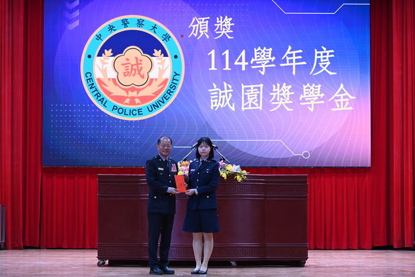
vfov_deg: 13.0
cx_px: 208
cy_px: 138
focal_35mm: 105
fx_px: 1211
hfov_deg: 19.5
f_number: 5
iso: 1250
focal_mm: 105
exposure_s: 1/160
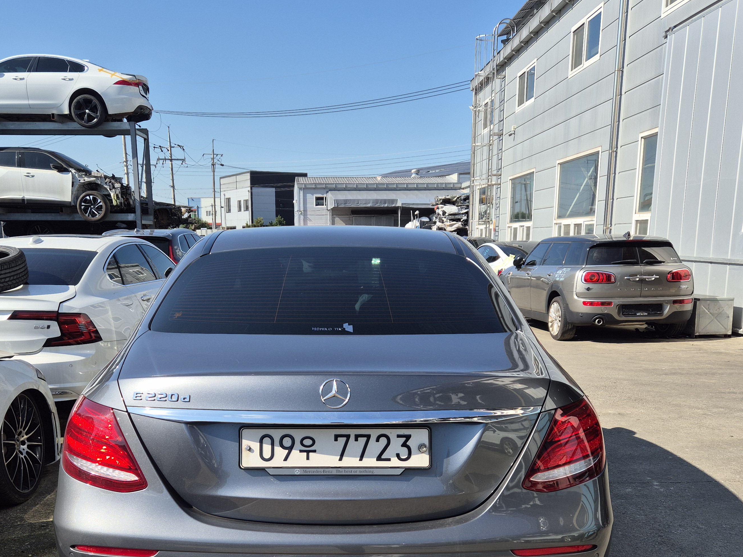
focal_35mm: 35
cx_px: 342
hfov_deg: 52.6
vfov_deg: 40.1
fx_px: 751
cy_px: 378
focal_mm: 5.4
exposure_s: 1/1544
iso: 25
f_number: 1.8
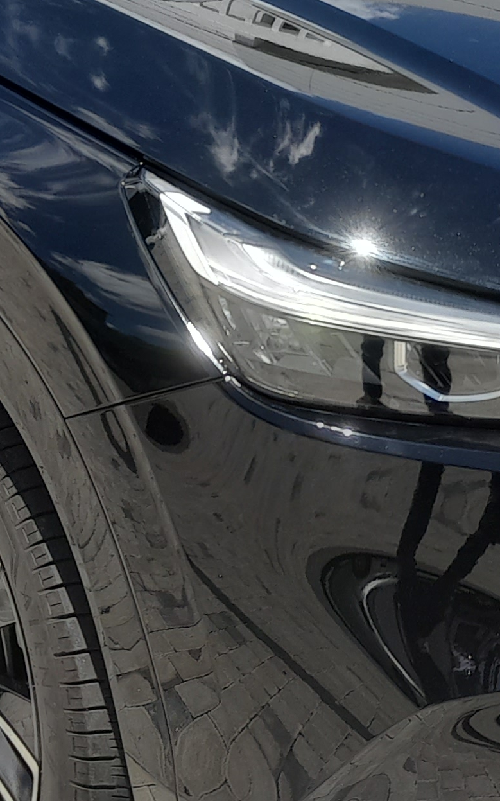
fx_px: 1854
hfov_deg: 15.3
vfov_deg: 24.3
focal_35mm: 85
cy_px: 295
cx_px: 335
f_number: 2
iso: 20
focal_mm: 4.6
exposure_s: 1/596
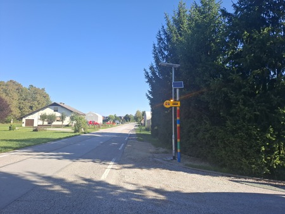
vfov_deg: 58.9
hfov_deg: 73.9
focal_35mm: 23
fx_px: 189
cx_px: 142
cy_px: 107
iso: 50
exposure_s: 1/877
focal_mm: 5.54
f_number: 1.8
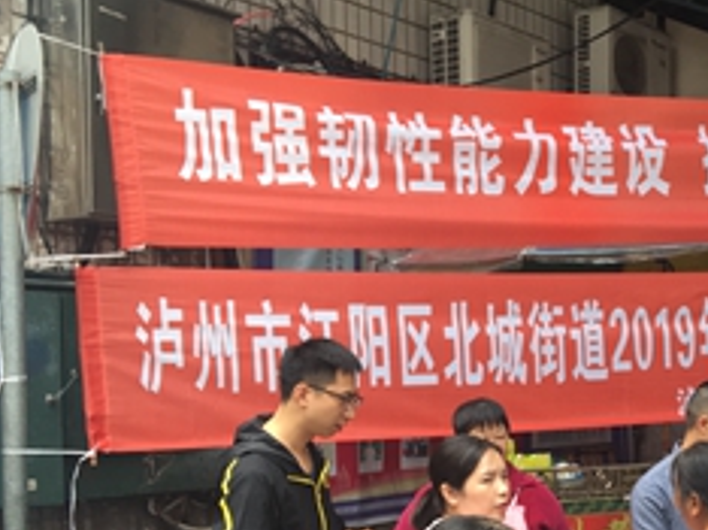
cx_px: 705
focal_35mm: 62
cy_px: 422
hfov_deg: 29.2
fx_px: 1267
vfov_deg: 23.3
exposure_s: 1/100
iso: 40
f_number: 2.2
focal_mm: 4.15
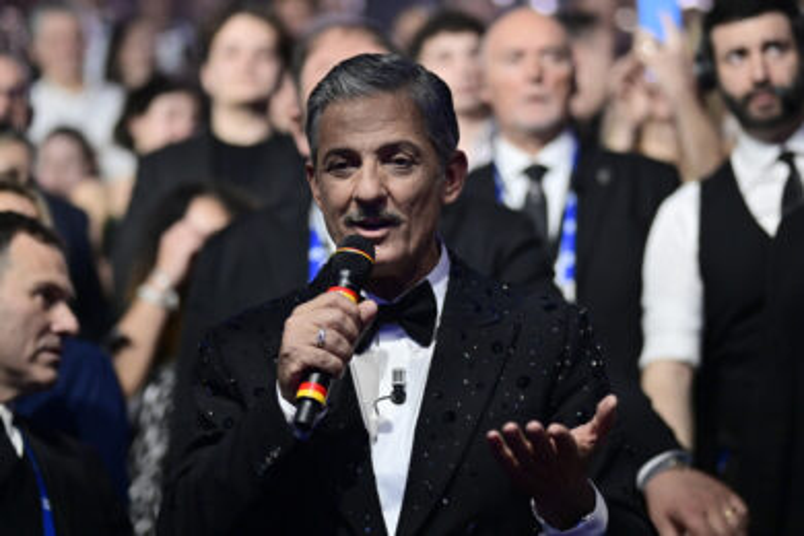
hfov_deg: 17.1
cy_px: 268
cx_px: 402
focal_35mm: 120
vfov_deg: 11.4
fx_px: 2680
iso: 4000
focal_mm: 120
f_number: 2.8
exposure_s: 1/320
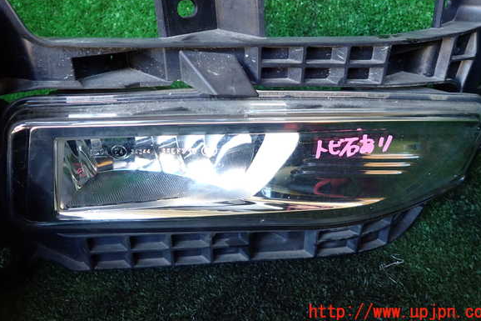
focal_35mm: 27
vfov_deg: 47.7
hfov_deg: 67.4
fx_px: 361
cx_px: 247
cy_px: 135
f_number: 2
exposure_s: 1/40
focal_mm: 4.5
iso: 200
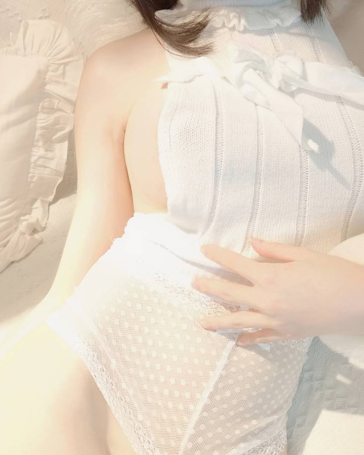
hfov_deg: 35.7
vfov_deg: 43.7
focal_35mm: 42
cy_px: 200
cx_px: 170
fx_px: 566
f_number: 1.8
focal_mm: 4.36
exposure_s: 1/50
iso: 100
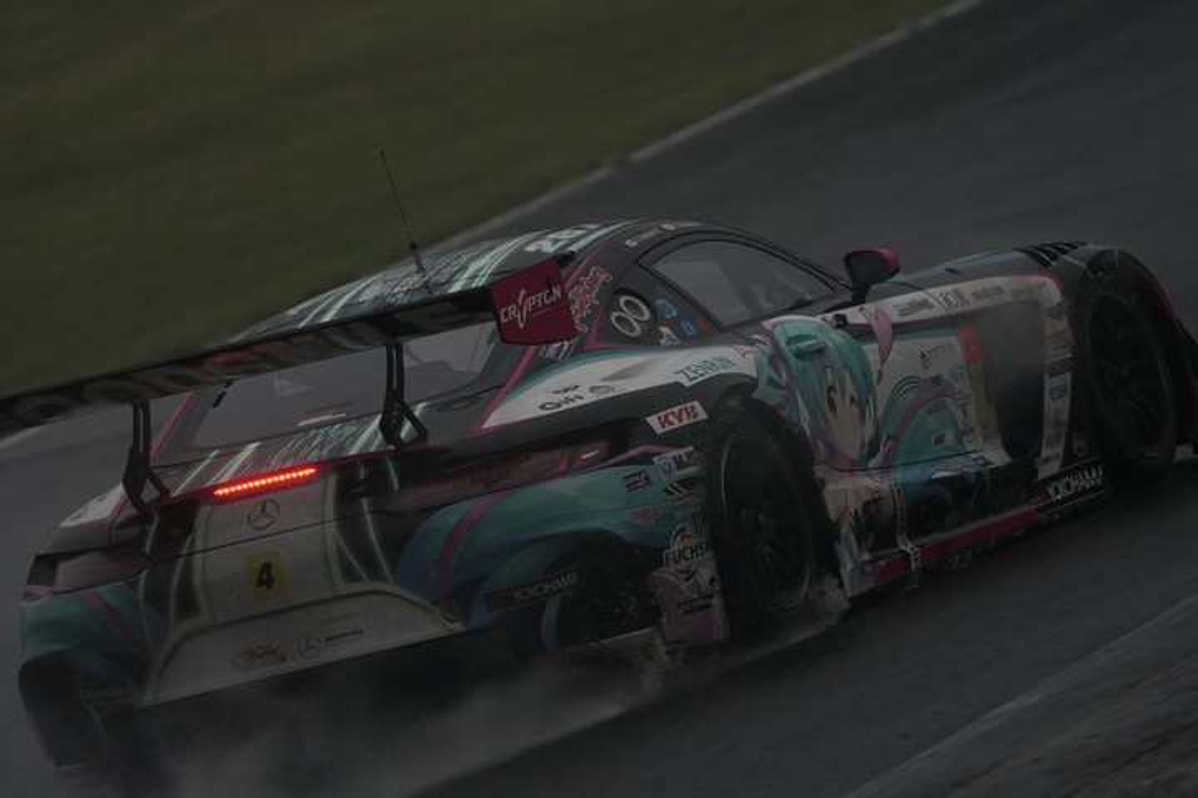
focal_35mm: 506
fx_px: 16837
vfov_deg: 2.7
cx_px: 599
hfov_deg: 4.1
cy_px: 399
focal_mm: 506
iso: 800
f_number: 6.3
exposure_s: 1/400
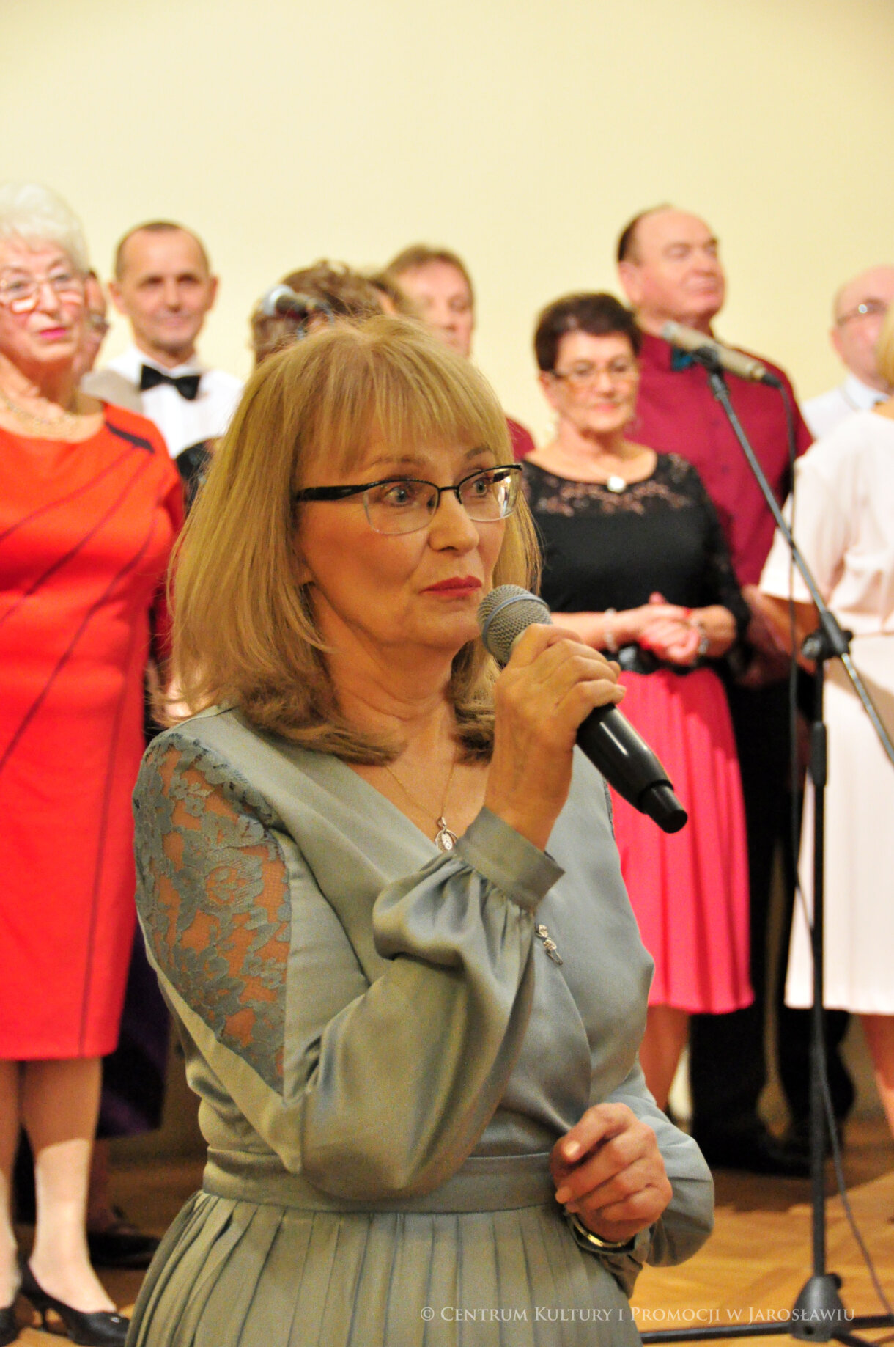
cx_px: 447
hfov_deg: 14.0
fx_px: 3641
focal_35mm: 98
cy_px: 674
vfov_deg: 20.9
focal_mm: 65
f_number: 6.3
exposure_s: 1/50
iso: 2500
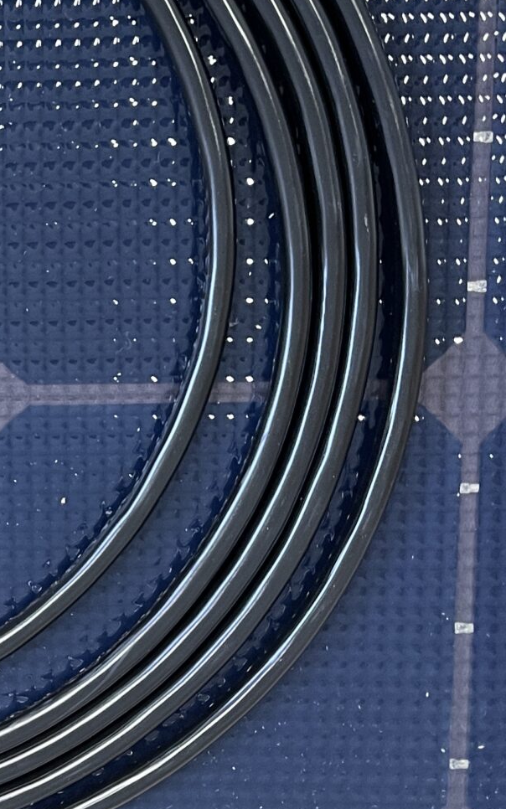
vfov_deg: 28.1
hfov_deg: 16.4
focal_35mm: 73
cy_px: 286
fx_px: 1610
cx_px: -231
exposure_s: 1/50
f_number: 1.6
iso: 160
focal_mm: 5.1
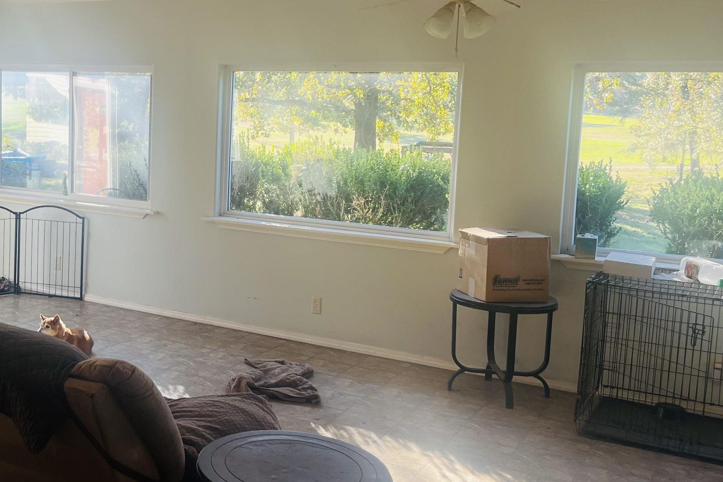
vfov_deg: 29.8
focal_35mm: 45
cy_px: 194
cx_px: 139
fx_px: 904
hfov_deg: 41.6
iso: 32
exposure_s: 1/144
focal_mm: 5.1
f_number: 1.6
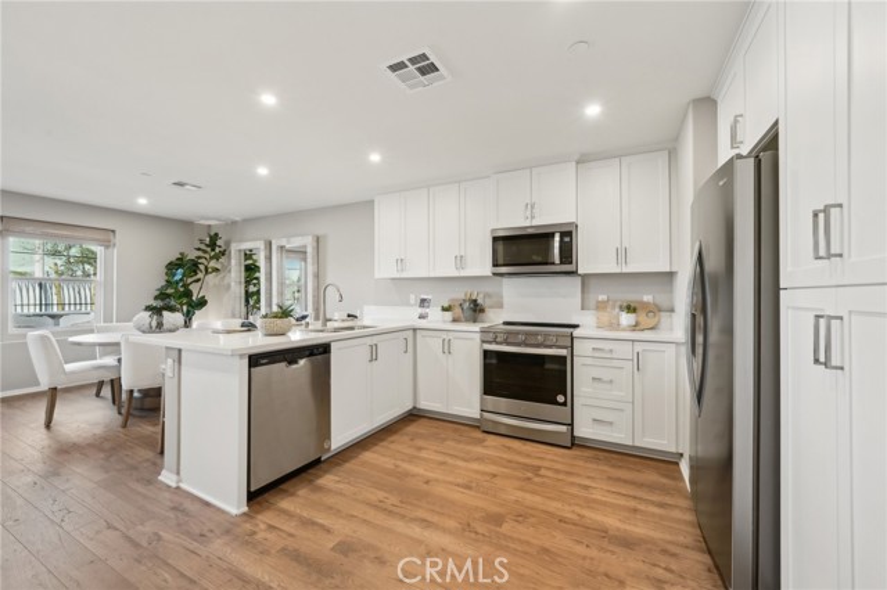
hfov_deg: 108.4
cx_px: 444
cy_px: 295
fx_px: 320
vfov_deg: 85.4
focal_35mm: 13
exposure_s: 1/10
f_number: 9
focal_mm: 13
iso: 400
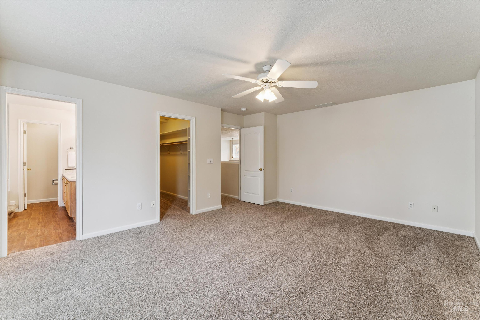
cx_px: 240
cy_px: 160
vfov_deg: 77.3
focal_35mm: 15
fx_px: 200
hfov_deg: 100.4
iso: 400
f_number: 13
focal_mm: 15
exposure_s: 1/5
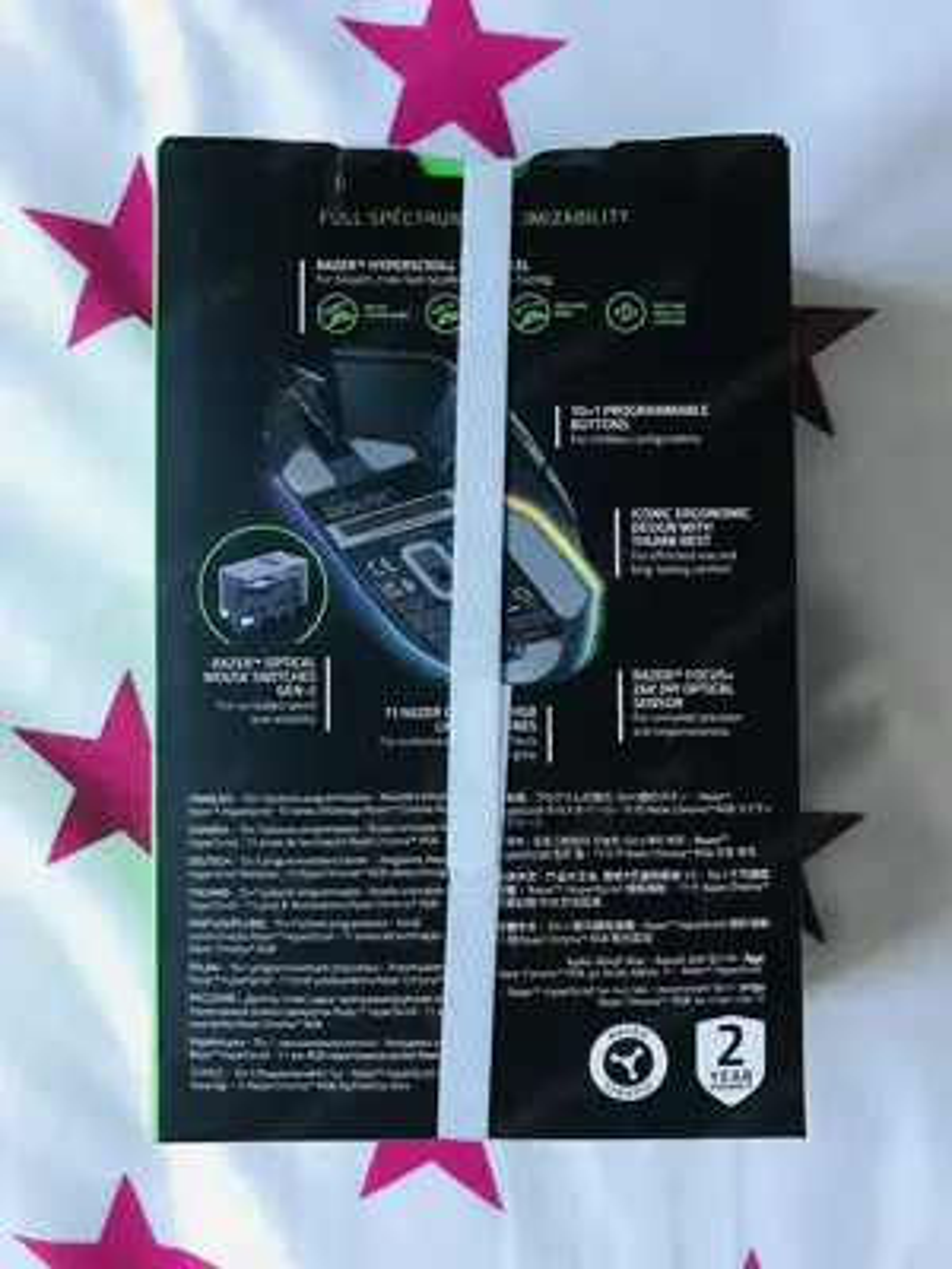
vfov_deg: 63.4
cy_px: 634
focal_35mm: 28
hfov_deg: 49.7
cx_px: 476
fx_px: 1027
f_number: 1.8
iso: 50
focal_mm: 3.99
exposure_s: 1/17
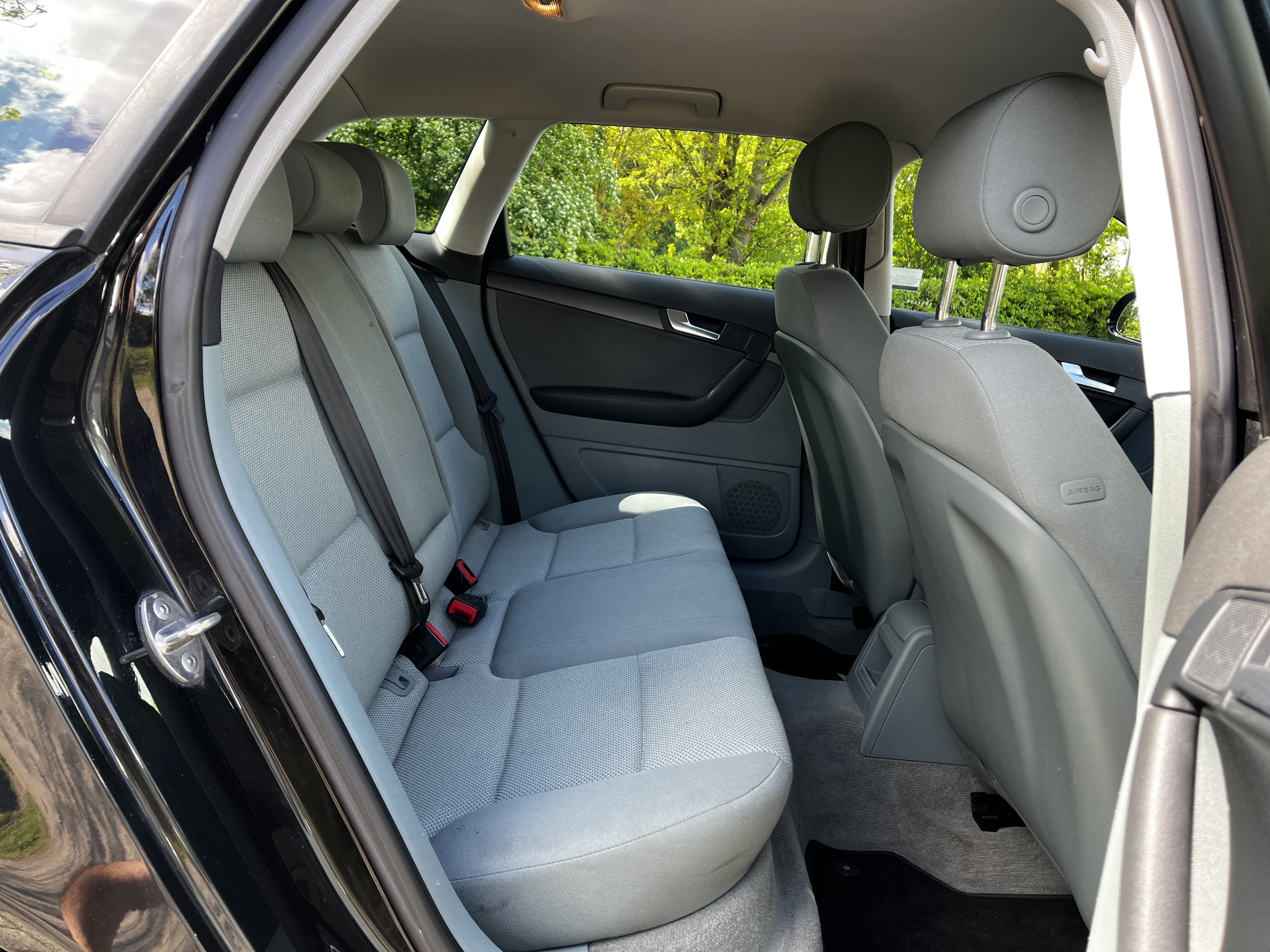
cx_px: 635
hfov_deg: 67.3
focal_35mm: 26
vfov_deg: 53.1
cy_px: 476
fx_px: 954
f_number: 1.6
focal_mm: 5.1
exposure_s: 1/121
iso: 50
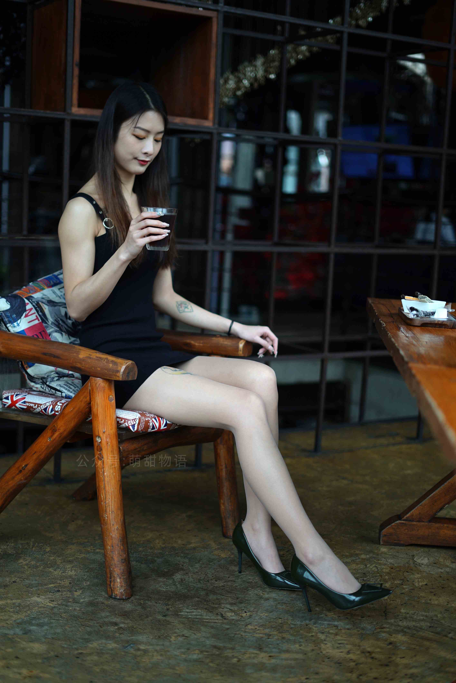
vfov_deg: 39.6
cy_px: 342
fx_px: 949
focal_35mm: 50
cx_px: 228
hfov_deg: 27.0
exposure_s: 1/320
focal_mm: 50
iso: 64
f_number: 1.8
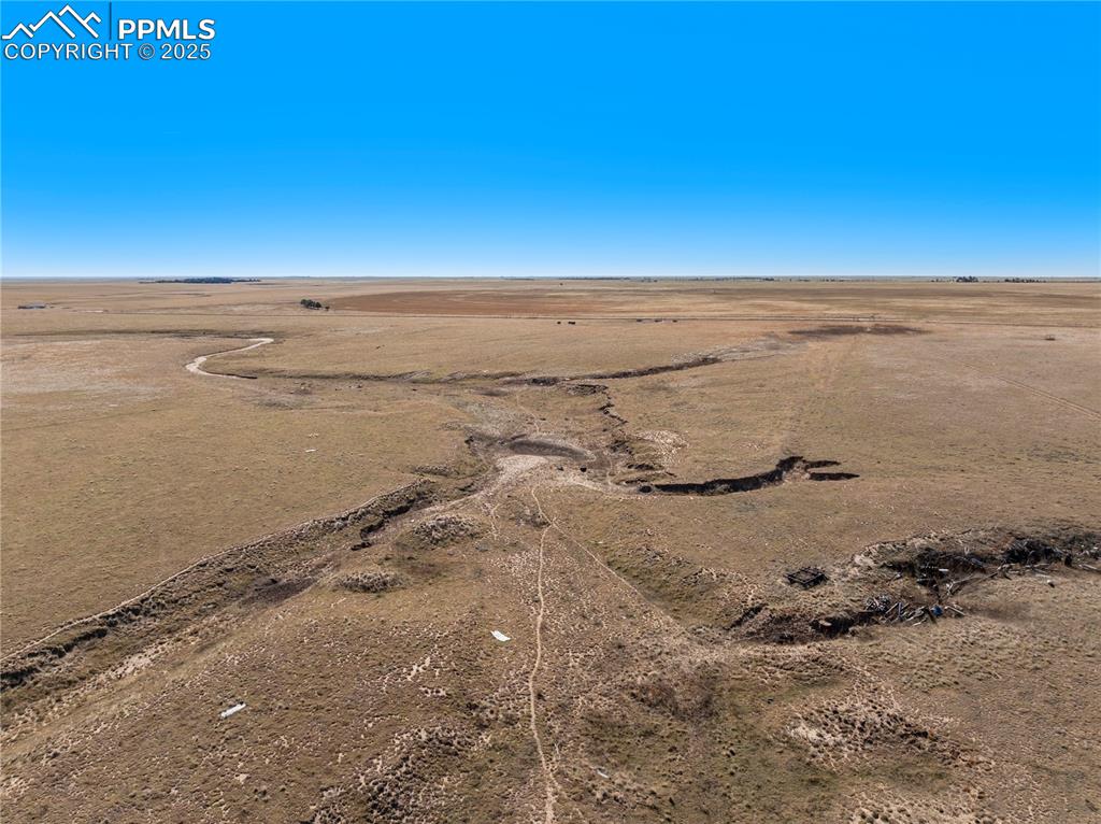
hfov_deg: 71.6
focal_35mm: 24
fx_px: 763
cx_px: 550
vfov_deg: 56.7
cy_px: 412
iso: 100
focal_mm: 12.29
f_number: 4
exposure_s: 1/1250
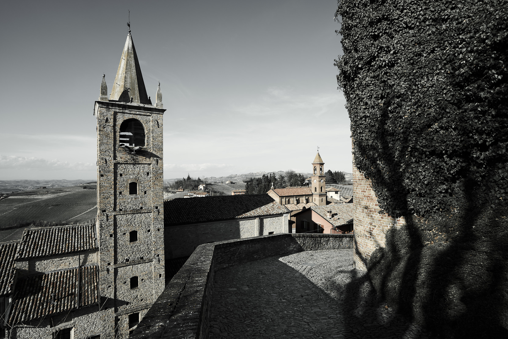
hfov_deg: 90.0
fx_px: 254
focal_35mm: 18
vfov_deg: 67.4
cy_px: 170
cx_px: 254
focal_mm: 18
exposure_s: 1/320
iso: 100
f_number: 6.3
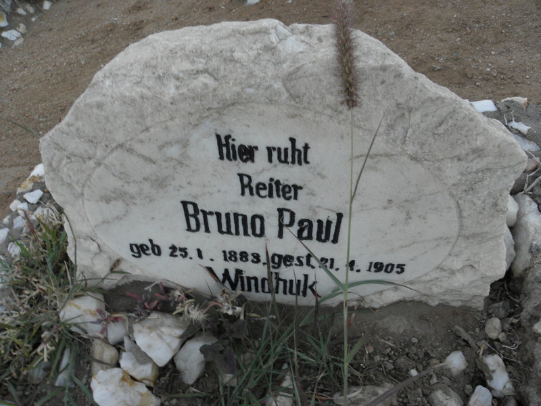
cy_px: 203
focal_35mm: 26
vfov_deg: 53.1
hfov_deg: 67.3
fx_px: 406
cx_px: 270
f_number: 2.8
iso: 125
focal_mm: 4.6
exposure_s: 1/15
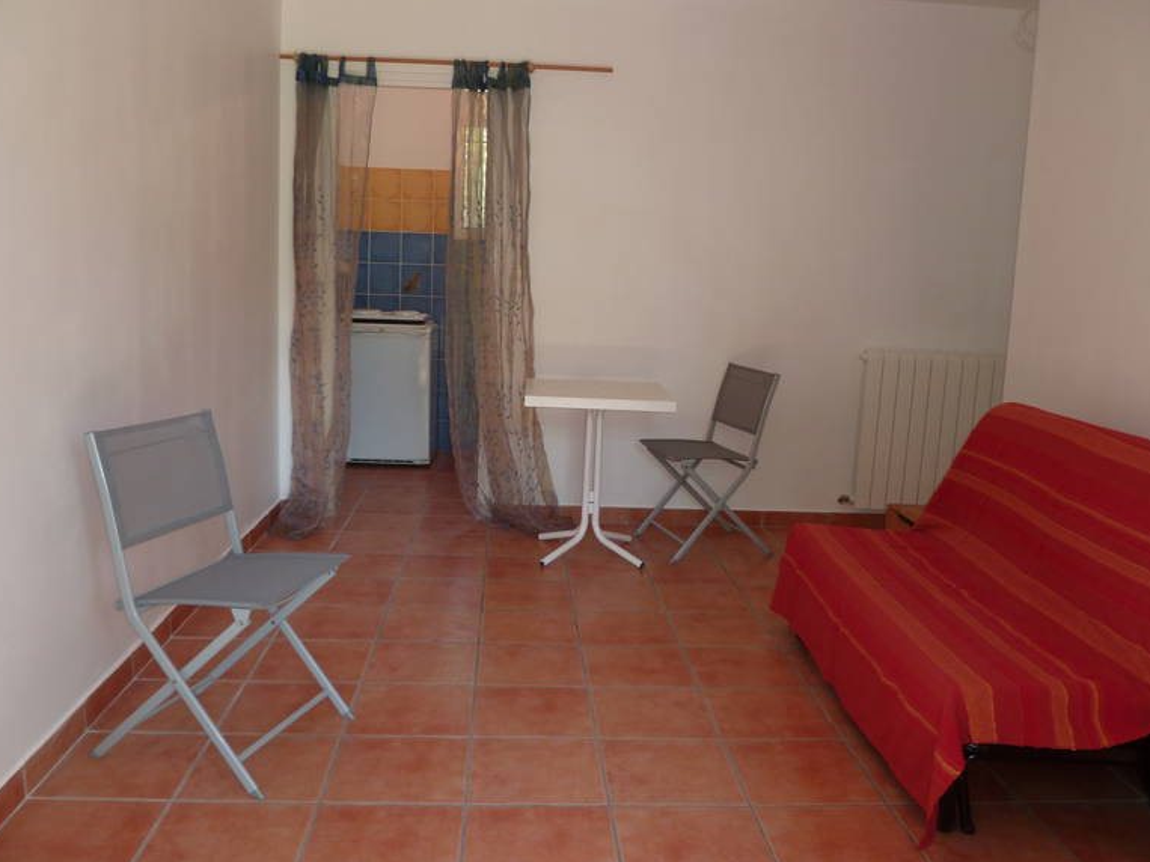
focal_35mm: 29
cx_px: 574
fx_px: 963
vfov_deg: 48.2
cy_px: 420
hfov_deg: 61.7
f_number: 3.3
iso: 100
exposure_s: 1/30
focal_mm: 5
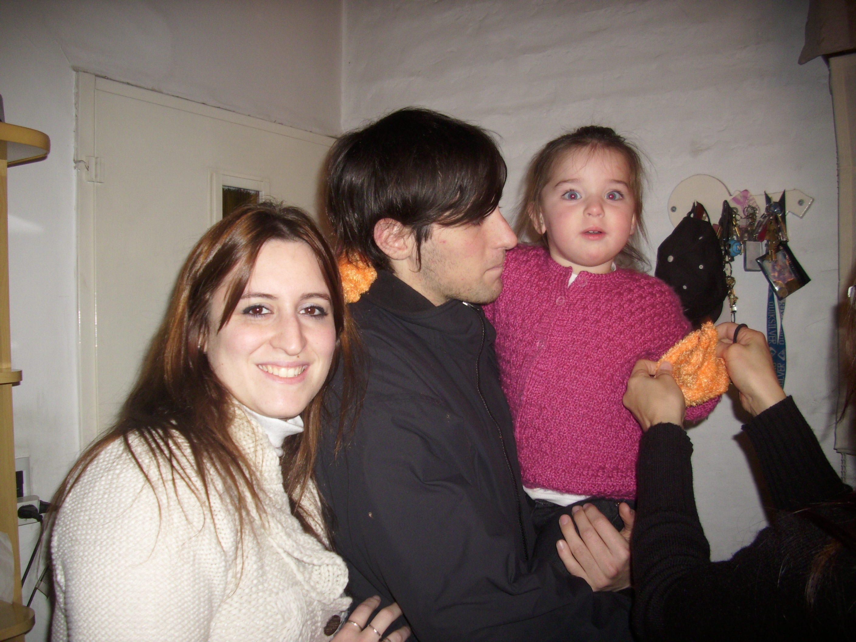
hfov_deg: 58.4
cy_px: 321
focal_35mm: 31
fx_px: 767
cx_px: 428
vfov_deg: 45.4
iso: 50
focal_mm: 6.2
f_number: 2.8
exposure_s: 1/30
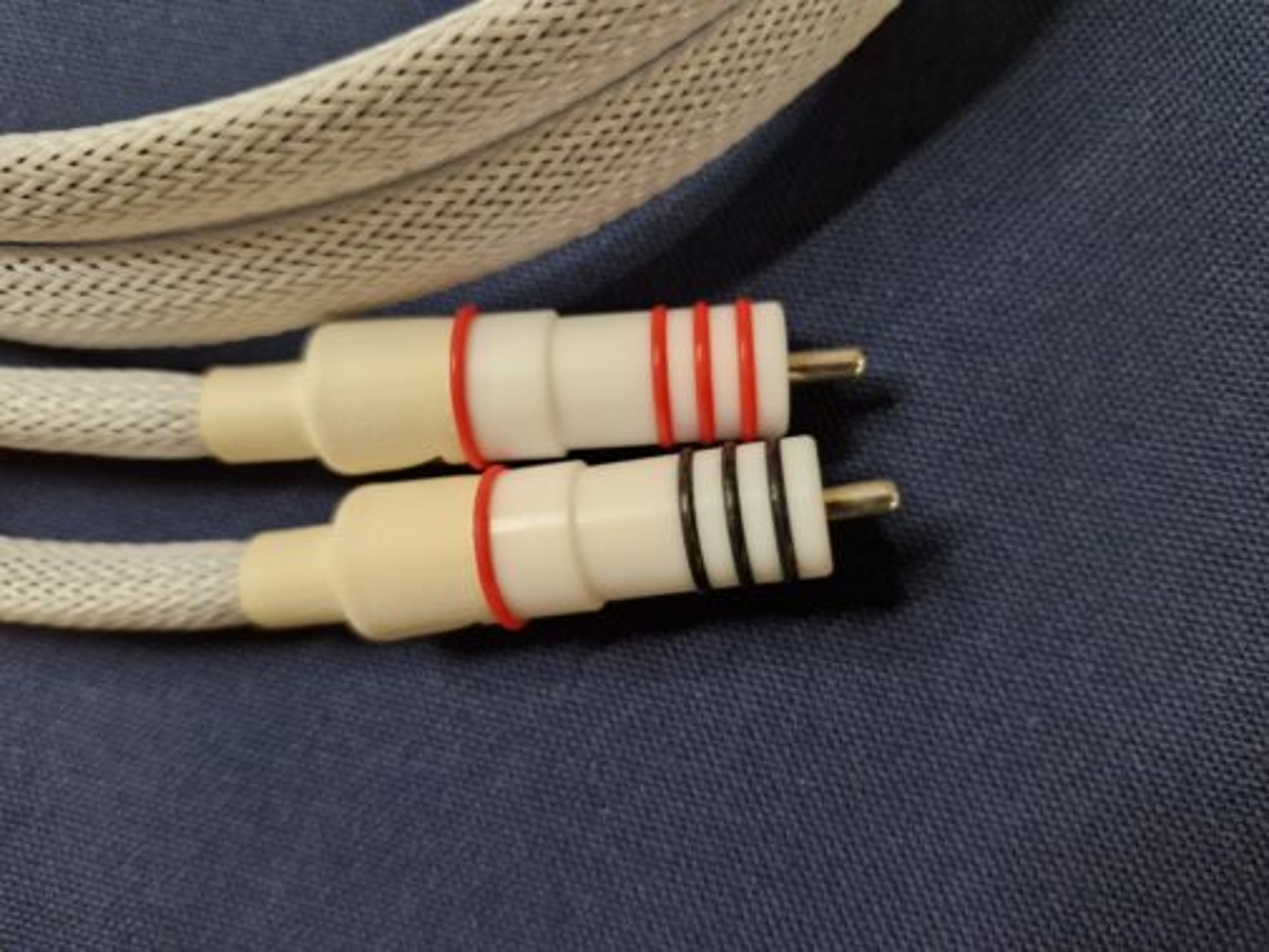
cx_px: 634
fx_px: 843
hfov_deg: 73.9
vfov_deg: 58.9
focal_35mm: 23
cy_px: 476
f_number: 1.8
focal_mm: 5.54
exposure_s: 1/100
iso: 640
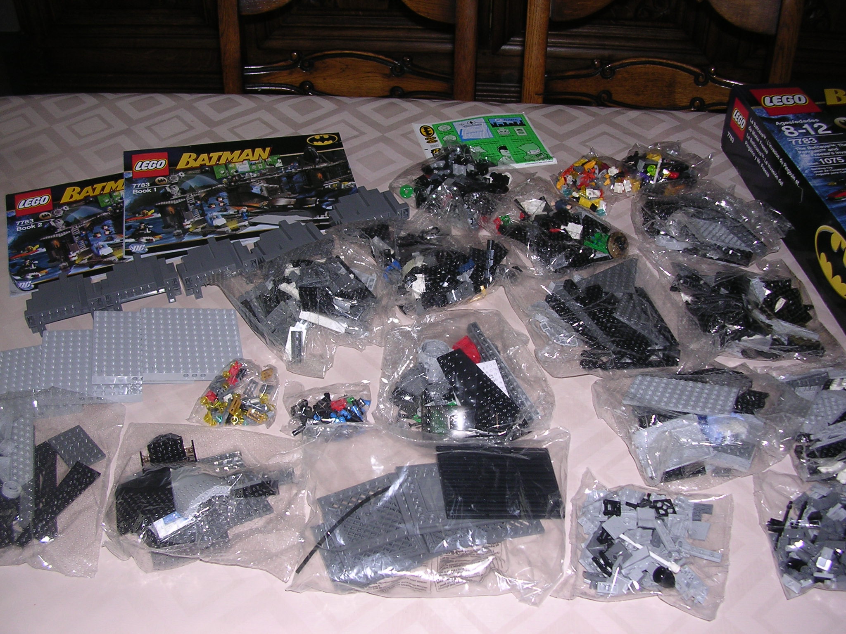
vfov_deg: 37.7
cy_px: 317
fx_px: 929
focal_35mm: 38
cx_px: 423
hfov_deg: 49.0
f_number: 2.8
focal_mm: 5.8
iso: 100
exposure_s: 1/60.1
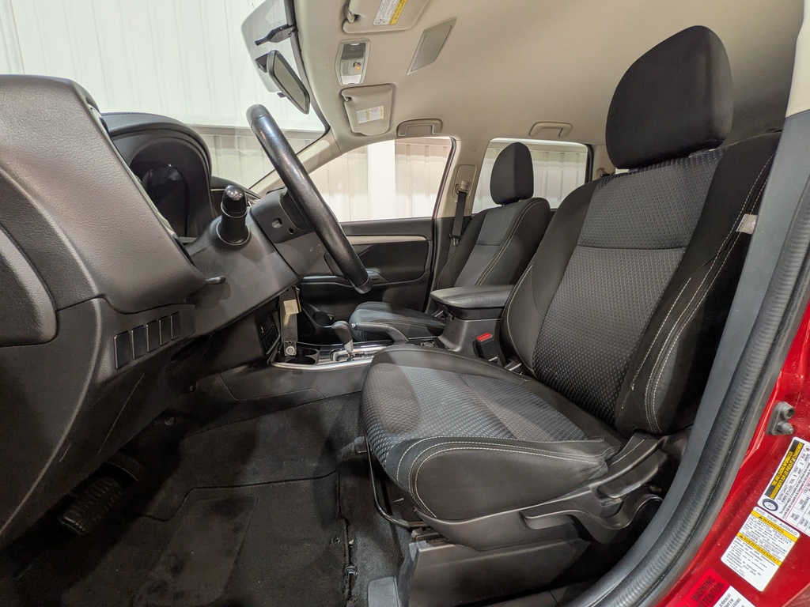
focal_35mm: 14
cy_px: 304
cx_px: 405
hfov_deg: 102.1
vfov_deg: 85.7
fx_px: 328
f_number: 2.2
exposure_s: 1/33.3
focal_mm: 1.83
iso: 89
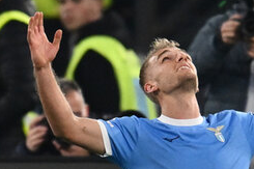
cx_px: 346
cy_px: 238
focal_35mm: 2344
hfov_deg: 0.9
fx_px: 16527
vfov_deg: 0.6
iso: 2500
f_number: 4
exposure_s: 1/2000
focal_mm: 560
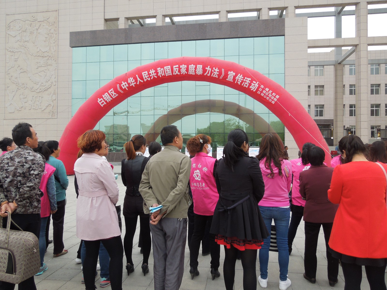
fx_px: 279
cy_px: 145
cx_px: 194
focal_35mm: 25
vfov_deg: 54.9
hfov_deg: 69.4
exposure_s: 1/640
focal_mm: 4.5
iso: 100
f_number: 3.3
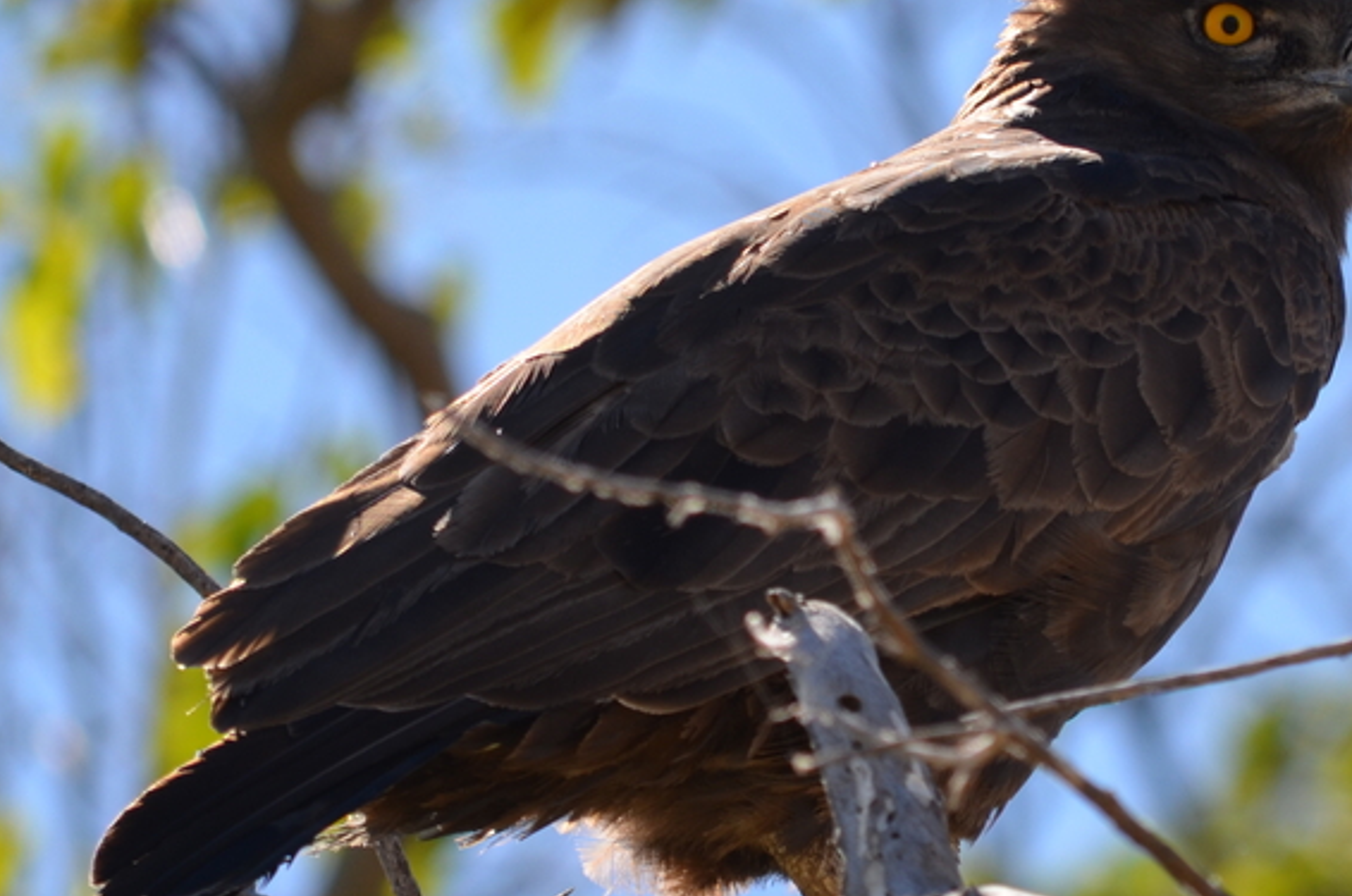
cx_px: 836
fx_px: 38156
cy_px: 389
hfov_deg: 2.0
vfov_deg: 1.3
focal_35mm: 1018
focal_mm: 300
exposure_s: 1/640
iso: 200
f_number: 6.3
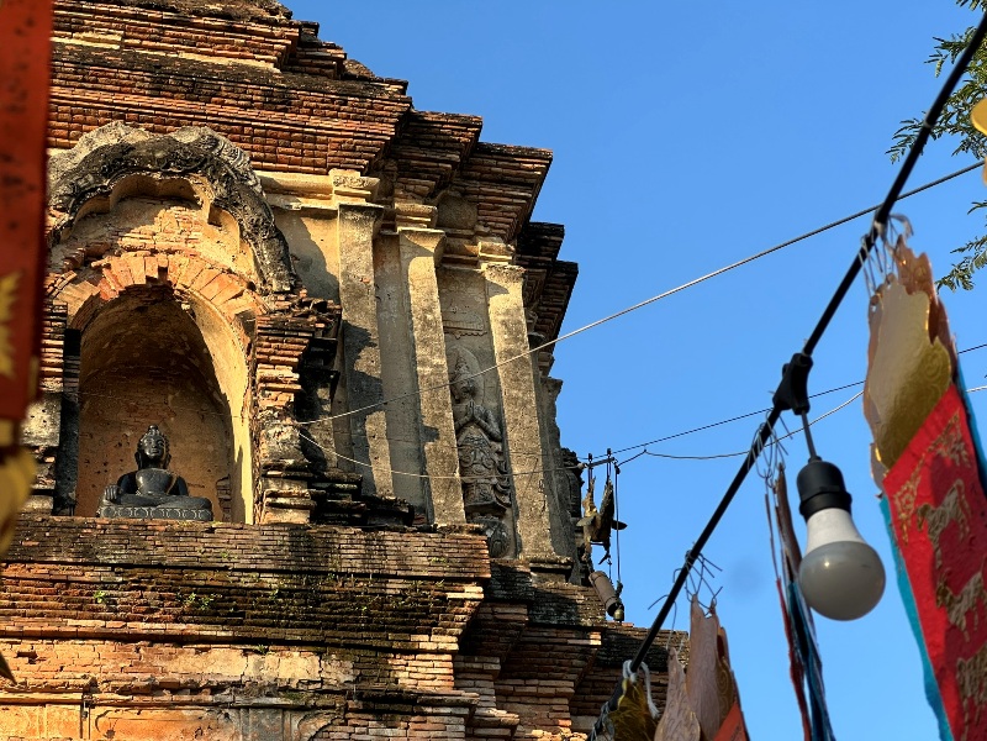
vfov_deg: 19.1
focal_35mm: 77
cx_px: 494
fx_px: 2195
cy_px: 370
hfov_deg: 25.3
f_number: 2.8
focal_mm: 9
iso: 32
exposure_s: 1/269
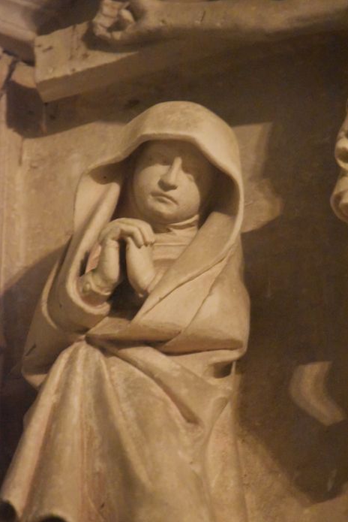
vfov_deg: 6.8
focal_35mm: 302
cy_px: 262
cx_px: 174
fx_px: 4374
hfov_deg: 4.6
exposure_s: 1/25
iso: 12800
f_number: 5.6
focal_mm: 200
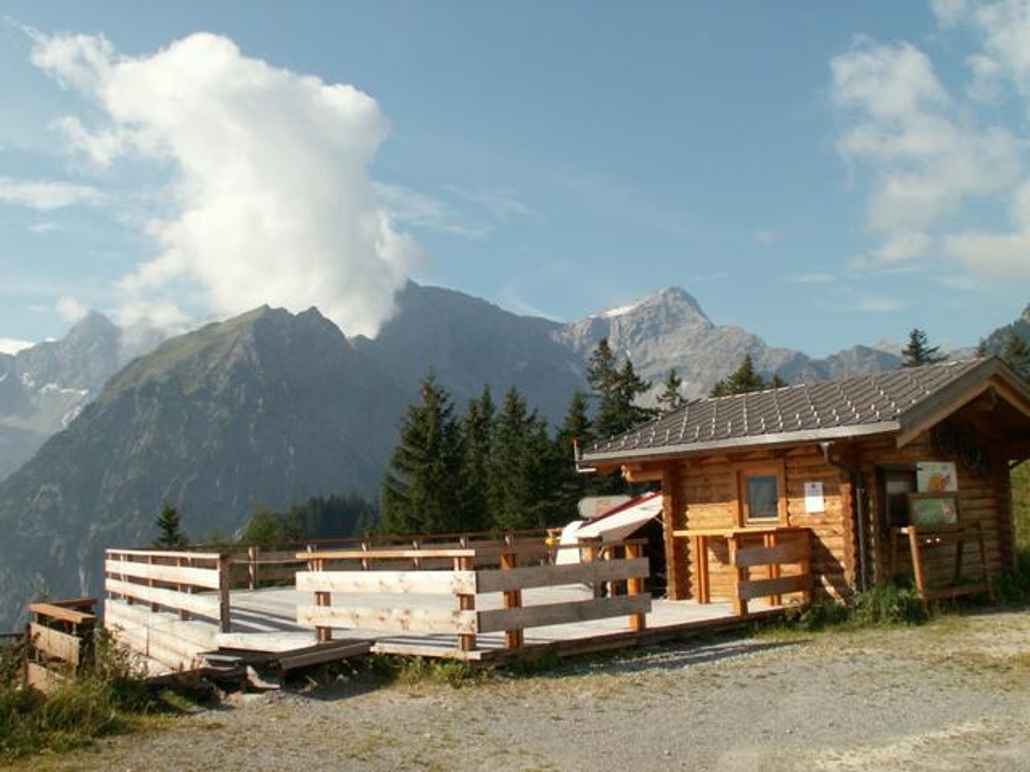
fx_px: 1041
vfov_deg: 40.7
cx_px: 515
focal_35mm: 35
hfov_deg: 52.6
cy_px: 386
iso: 50
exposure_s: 1/200
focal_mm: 5.86
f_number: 6.3
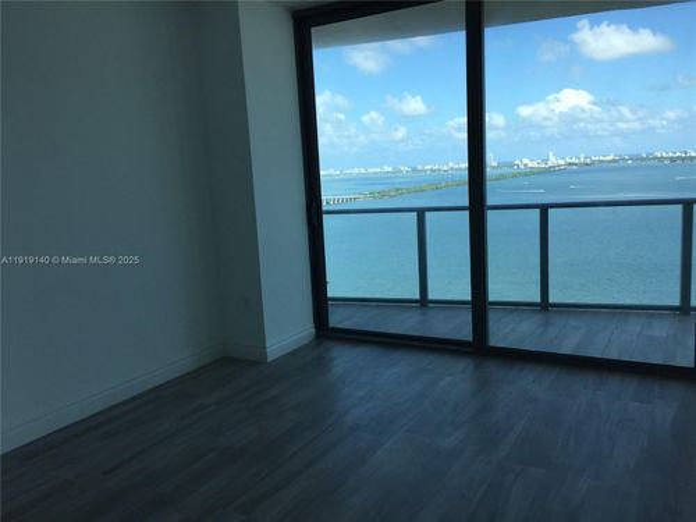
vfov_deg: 48.2
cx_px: 348
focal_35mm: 29
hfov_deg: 61.7
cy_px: 261
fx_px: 583
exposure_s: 1/964
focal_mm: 4.15
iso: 32
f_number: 2.2
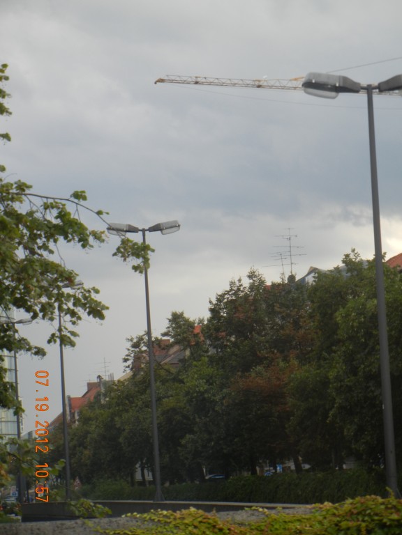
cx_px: 201
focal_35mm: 152
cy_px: 268
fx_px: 2354
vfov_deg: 13.0
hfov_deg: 9.8
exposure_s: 1/351
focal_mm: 27.4
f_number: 4.6
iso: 160
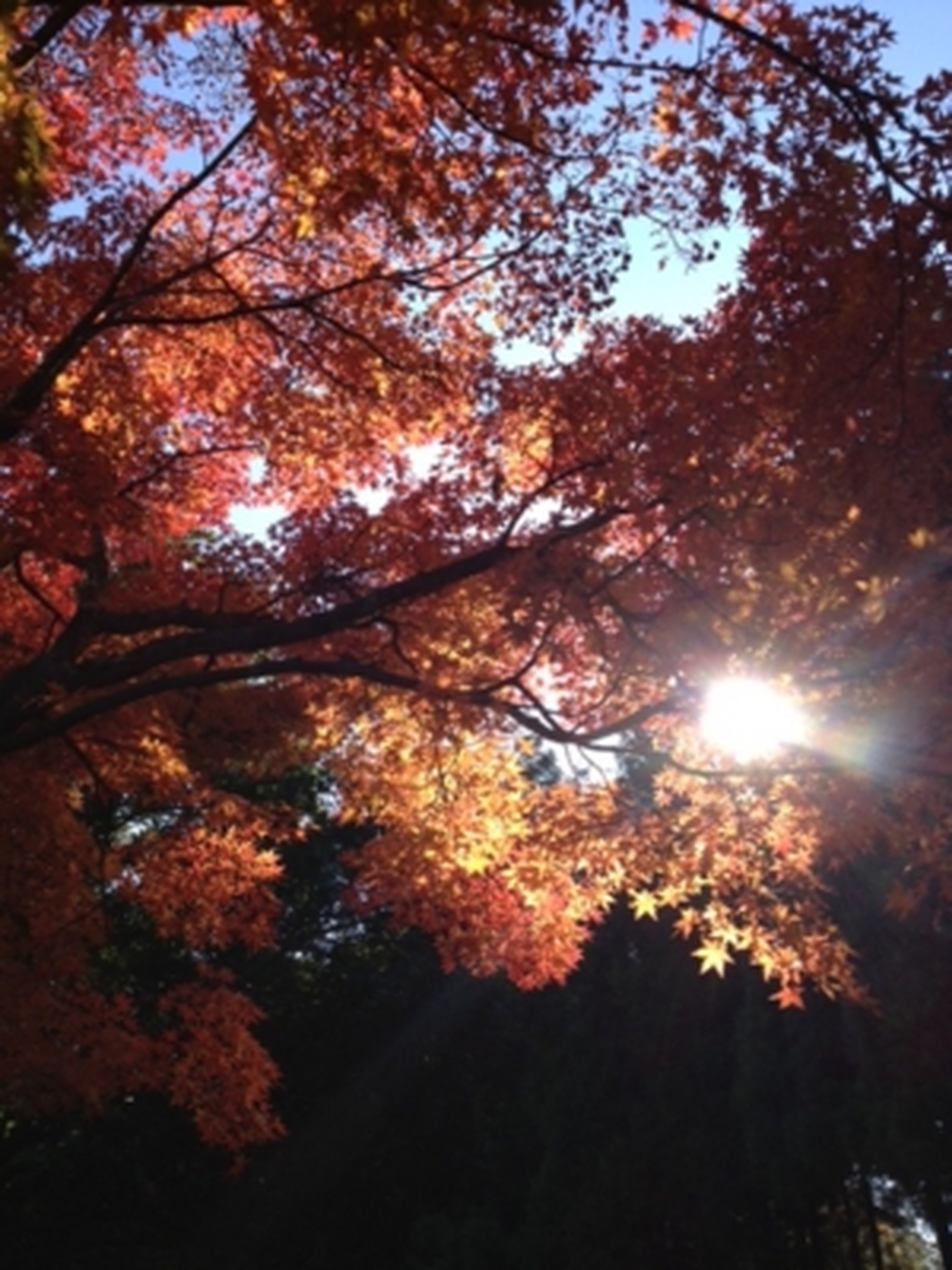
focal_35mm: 35
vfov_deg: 52.6
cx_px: 476
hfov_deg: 40.7
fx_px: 1283
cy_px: 635
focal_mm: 4.28
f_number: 2.4
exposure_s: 1/665
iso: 50
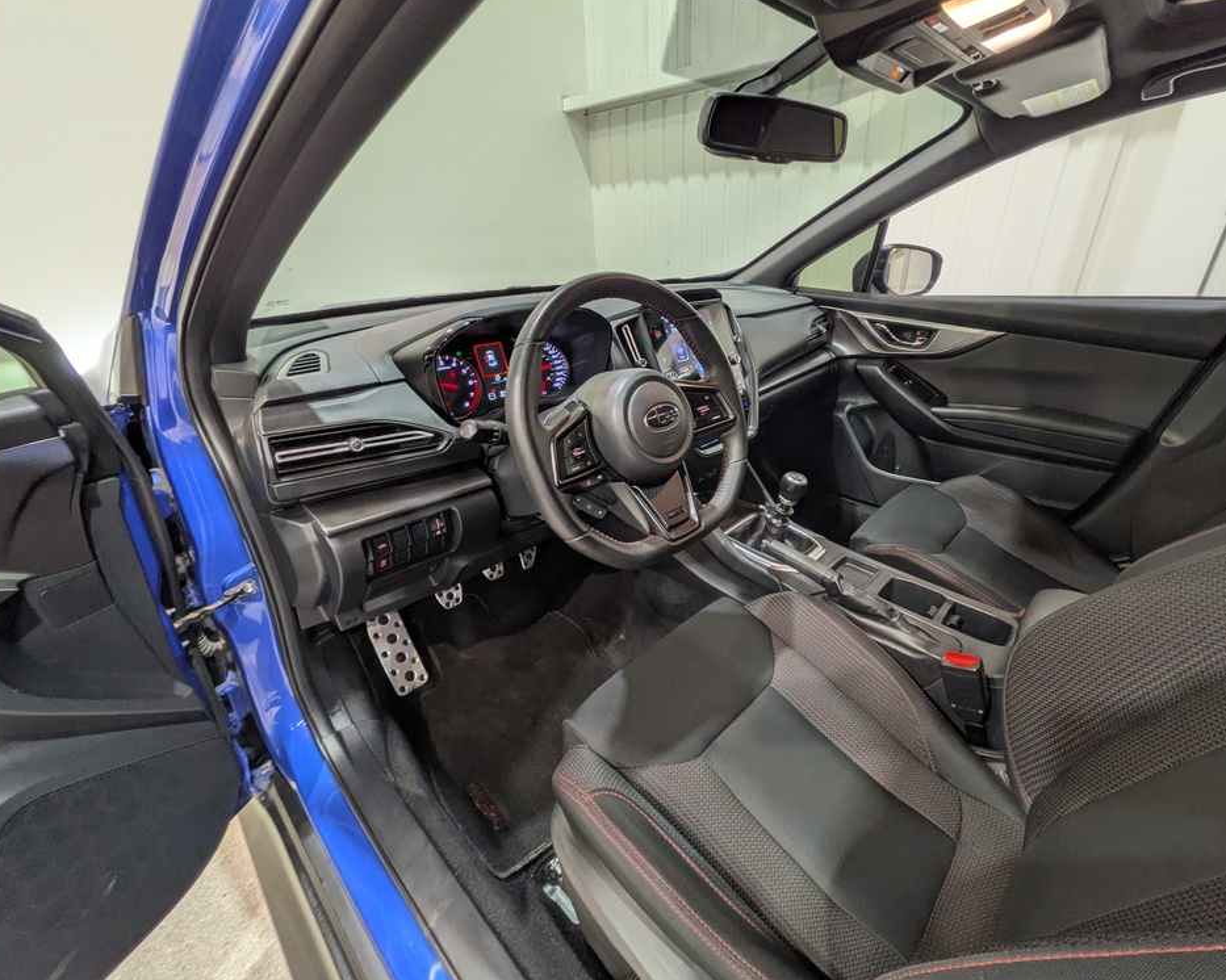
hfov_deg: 96.6
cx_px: 657
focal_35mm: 15
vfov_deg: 84.0
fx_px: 544
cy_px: 499
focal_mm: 1.83
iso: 78
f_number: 2.2
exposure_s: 1/40
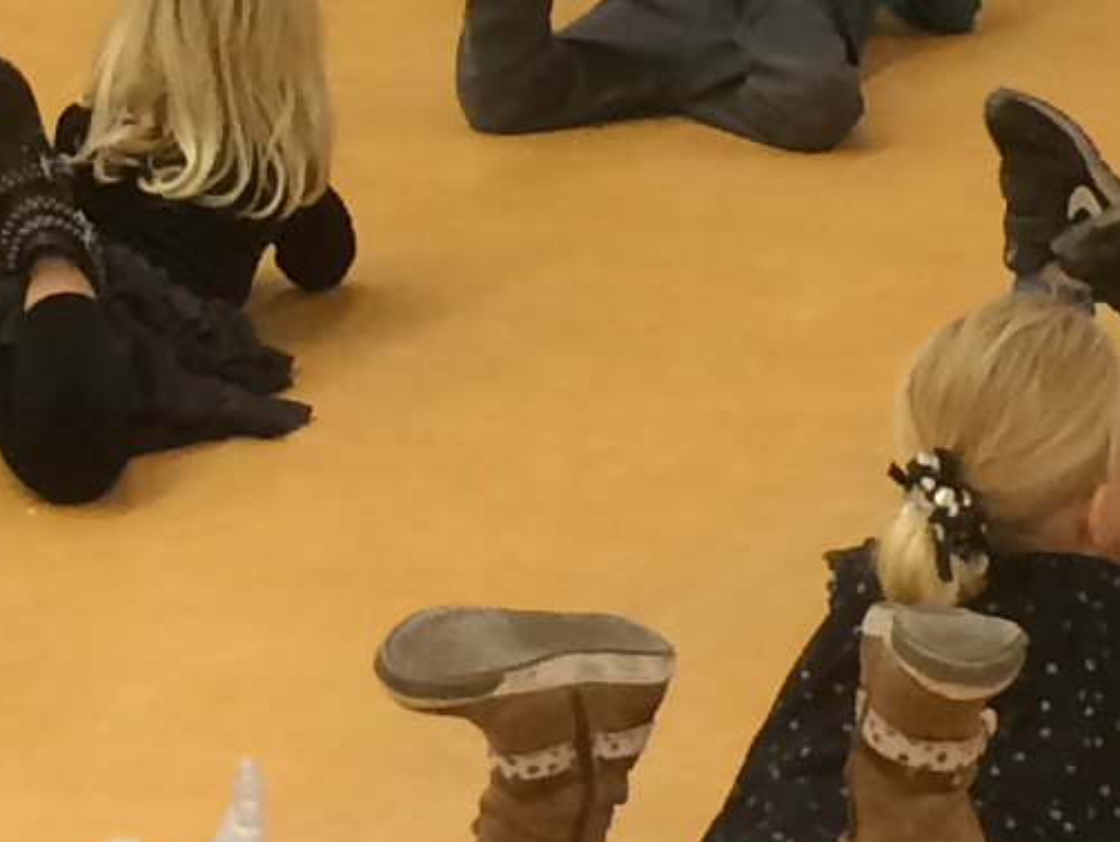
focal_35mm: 188
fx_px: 6087
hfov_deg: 10.5
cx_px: 430
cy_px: -18
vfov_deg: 7.9
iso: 160
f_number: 2.2
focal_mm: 4.15
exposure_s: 1/33
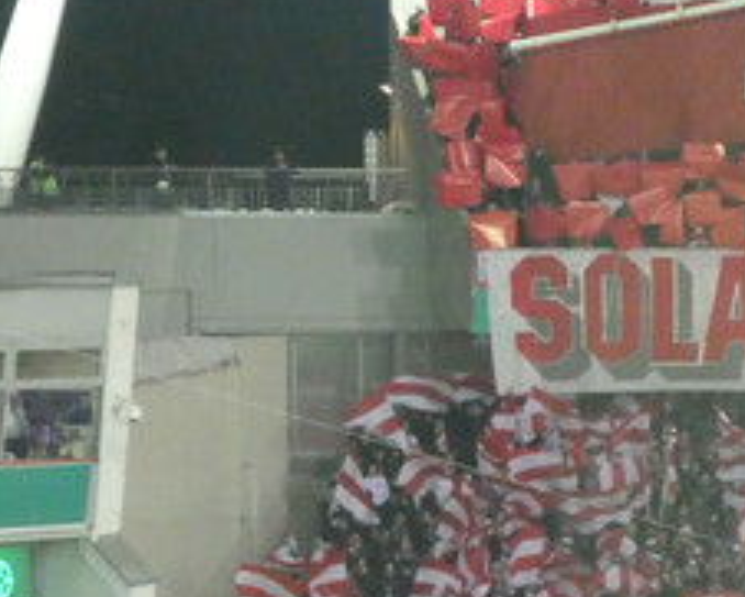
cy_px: 666
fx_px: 7566
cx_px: 1048
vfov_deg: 4.5
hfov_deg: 5.6
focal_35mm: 343
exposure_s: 1/80
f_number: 5.2
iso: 1600
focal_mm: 22.3
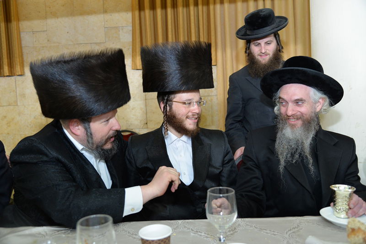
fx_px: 315
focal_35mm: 31
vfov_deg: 42.3
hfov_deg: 60.3
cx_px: 183
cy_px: 122
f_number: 4
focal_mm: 31
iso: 1000
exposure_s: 1/160
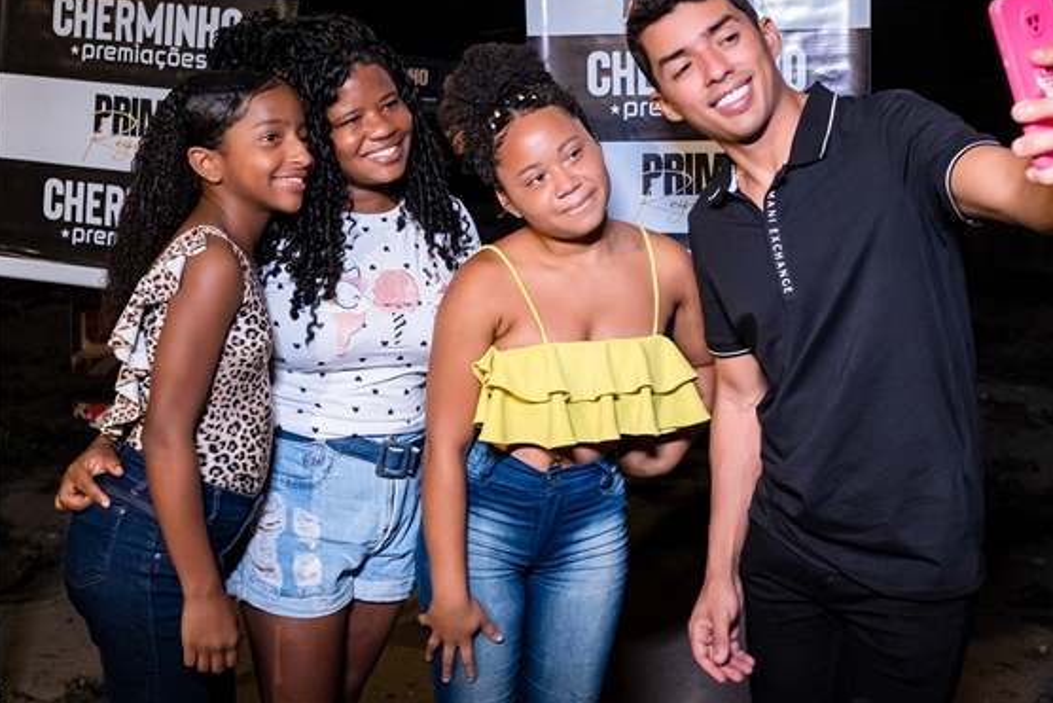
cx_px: 575
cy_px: 265
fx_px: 1404
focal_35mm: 48
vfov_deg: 28.0
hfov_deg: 41.1
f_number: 2.8
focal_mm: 24
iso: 2500
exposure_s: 1/250
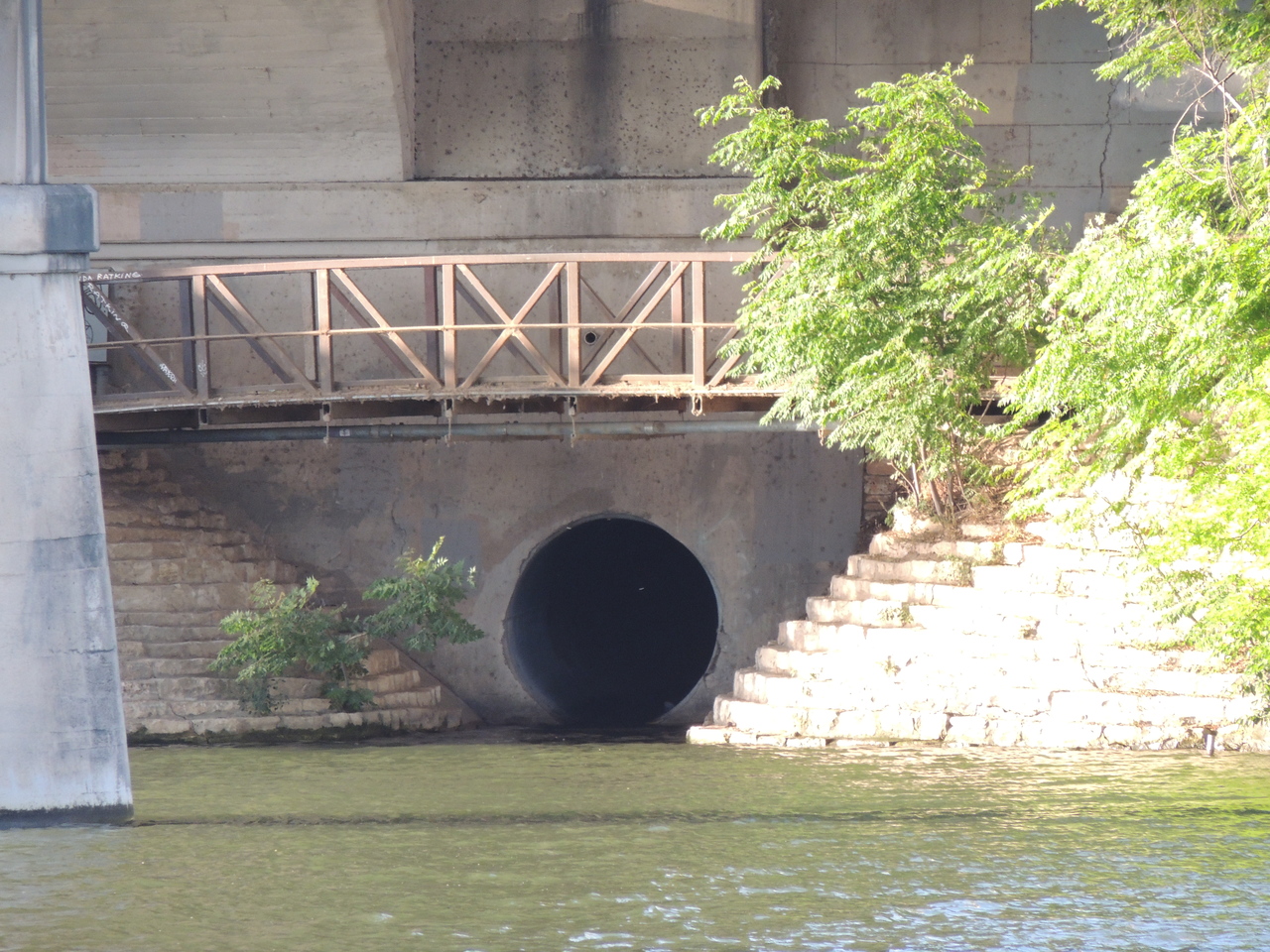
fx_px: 25682
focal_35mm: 700
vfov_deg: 2.1
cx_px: 635
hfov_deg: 2.8
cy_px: 476
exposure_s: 1/125
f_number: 5
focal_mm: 124.8
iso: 400
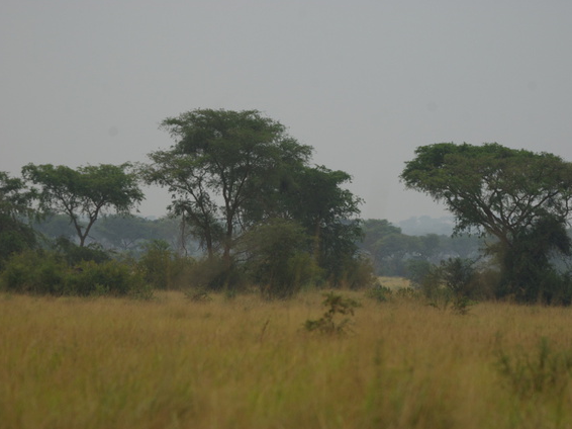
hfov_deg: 6.4
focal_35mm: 310
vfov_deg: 4.8
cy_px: 215
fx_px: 5120
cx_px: 302
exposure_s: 1/350
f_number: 5.6
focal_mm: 190
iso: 100
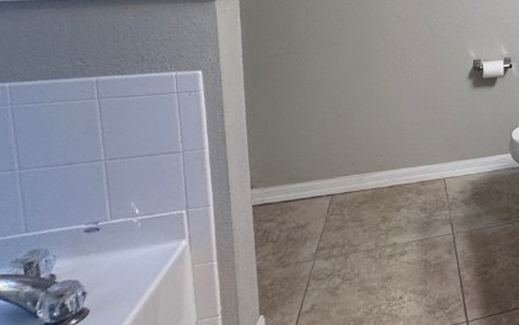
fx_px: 509
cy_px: -9
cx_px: 599
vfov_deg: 32.2
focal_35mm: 36
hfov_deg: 40.7
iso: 200
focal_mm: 2.22
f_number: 2.2
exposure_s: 1/120
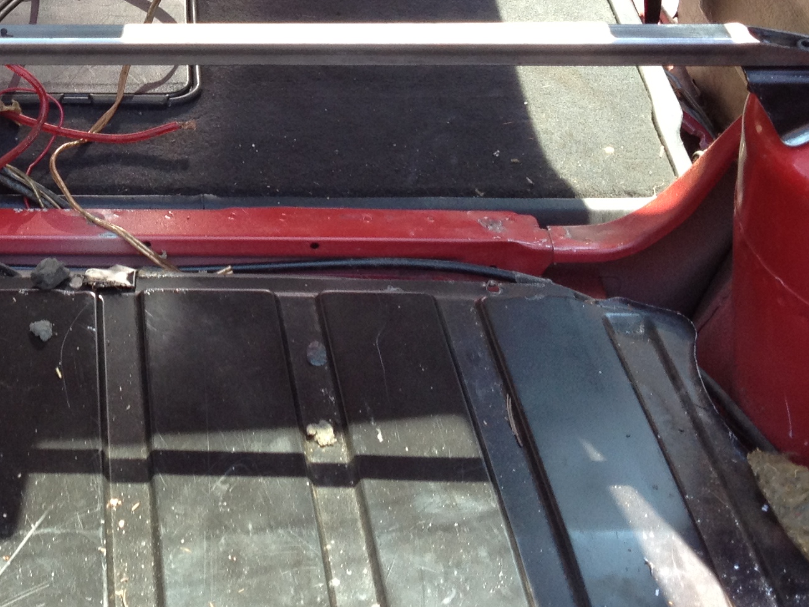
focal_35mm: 88
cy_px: 12
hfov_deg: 21.4
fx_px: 2057
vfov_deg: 16.5
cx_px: -16
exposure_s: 1/120
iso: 64
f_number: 2.4
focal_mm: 4.28
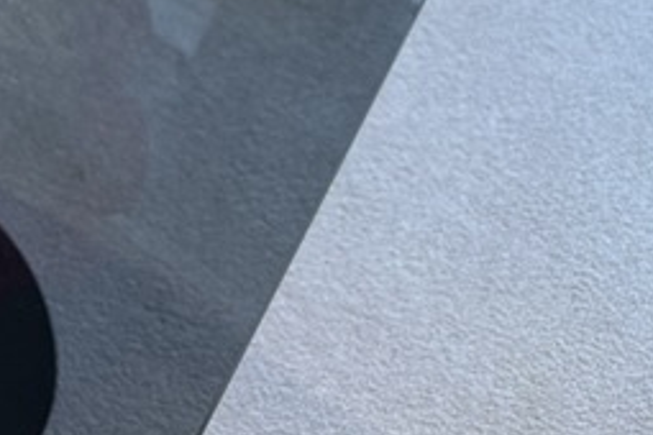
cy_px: -458
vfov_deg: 12.2
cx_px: -464
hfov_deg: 17.5
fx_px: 1777
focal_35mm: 98
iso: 200
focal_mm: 6.76
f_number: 1.78
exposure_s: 1/75
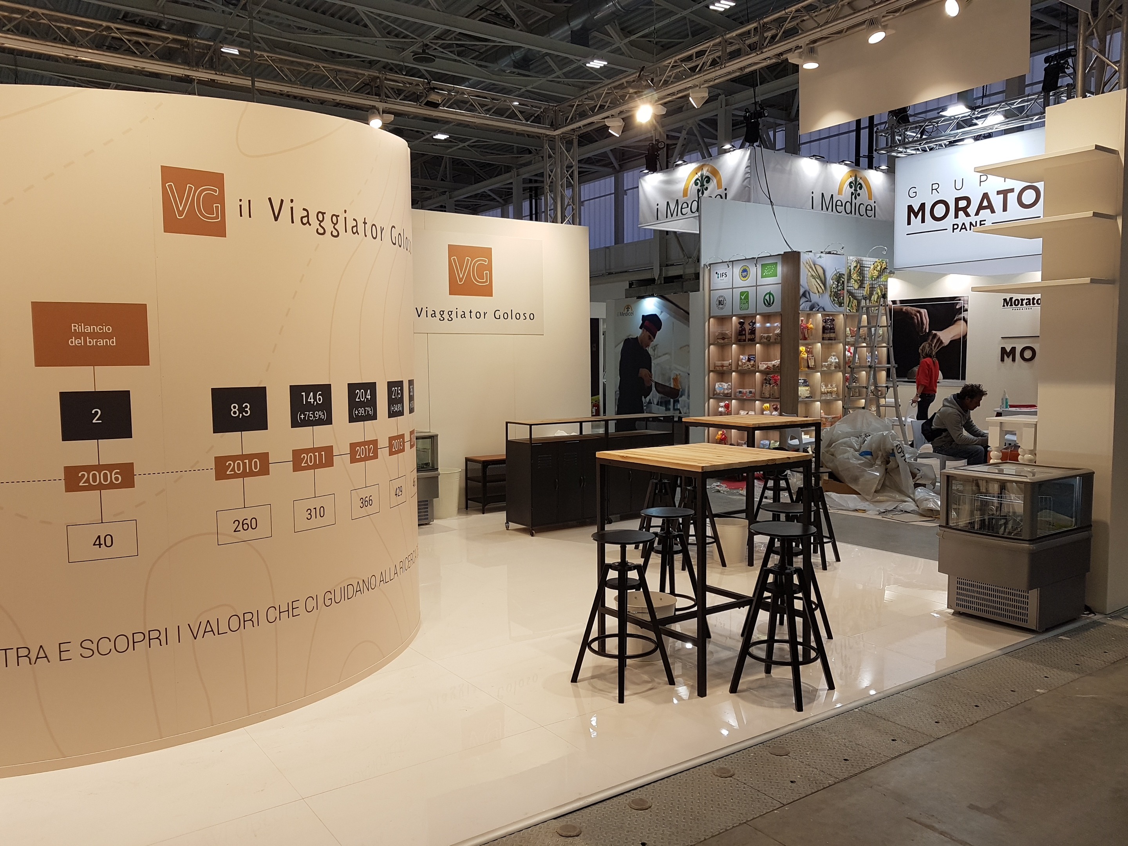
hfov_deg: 67.3
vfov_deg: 53.1
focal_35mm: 26
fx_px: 847
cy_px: 423
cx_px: 564
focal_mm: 4.2
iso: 40
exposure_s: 1/143
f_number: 1.7
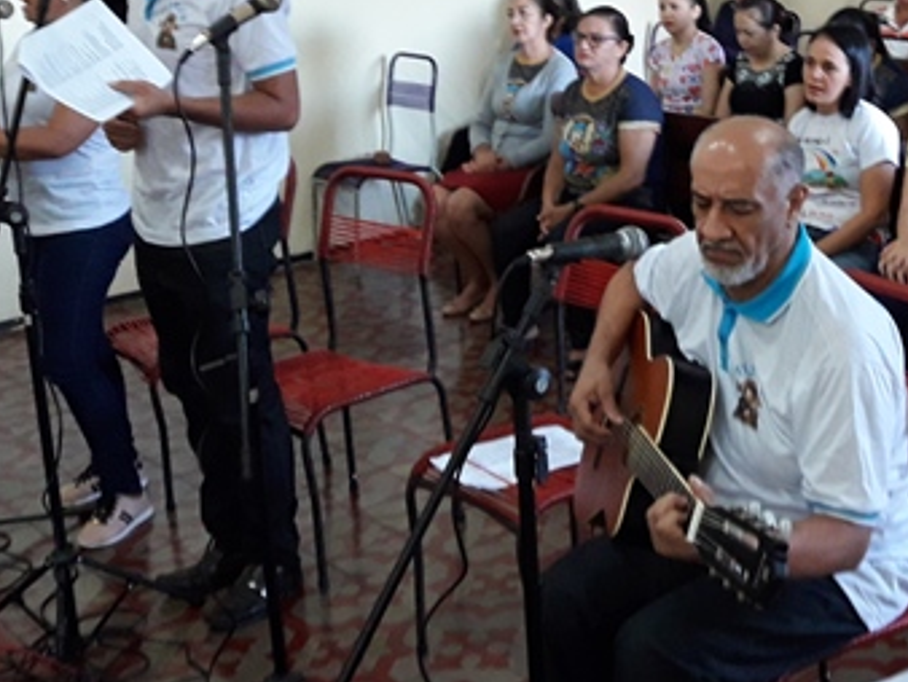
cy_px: 177
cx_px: 693
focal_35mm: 53
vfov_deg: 27.2
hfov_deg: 35.3
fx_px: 1391
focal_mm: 3.7
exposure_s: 1/24
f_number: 1.9
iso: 250
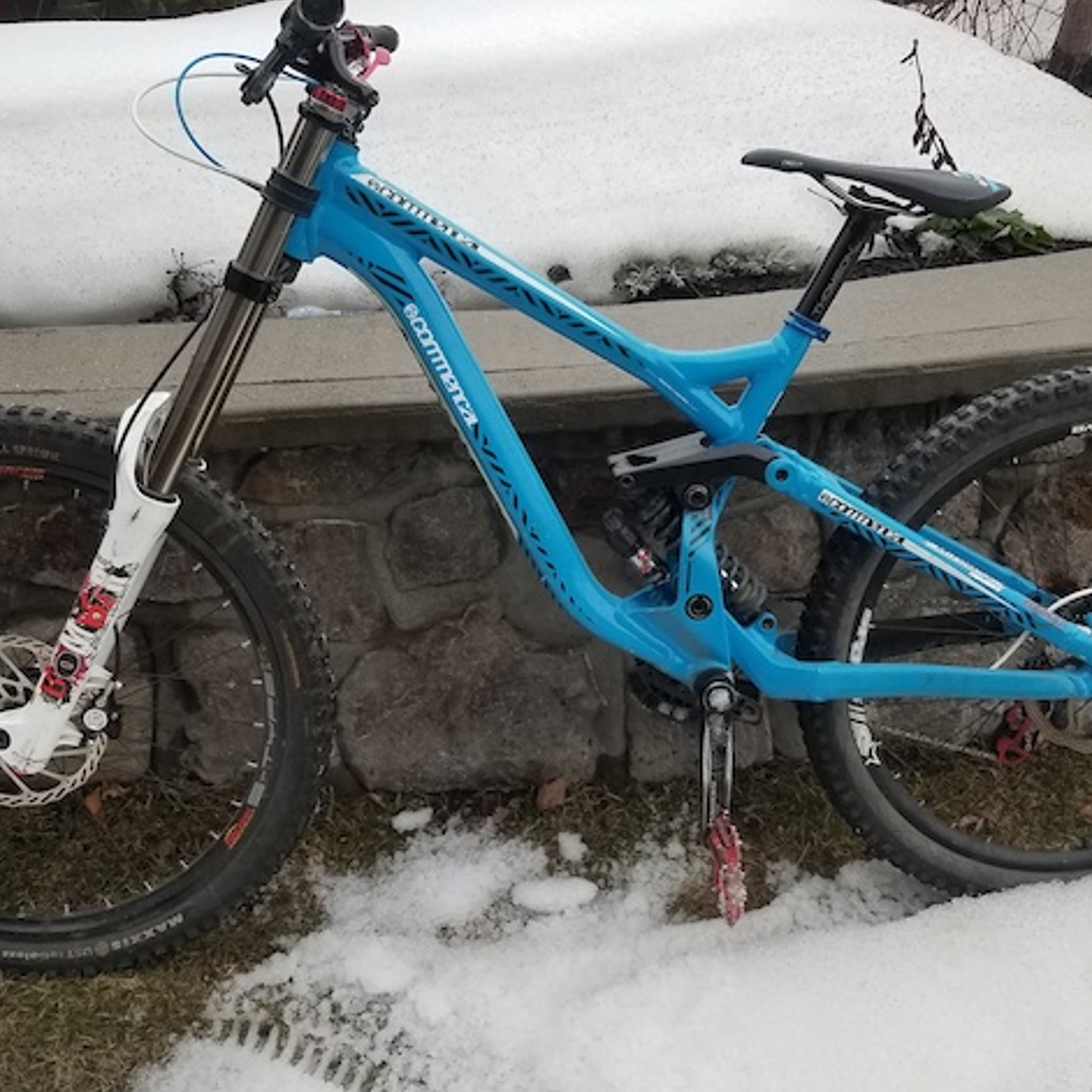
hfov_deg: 42.8
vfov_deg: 42.8
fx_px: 1392
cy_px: 554
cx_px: 512
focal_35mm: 39
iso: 80
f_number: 1.7
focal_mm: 4.25
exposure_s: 1/120
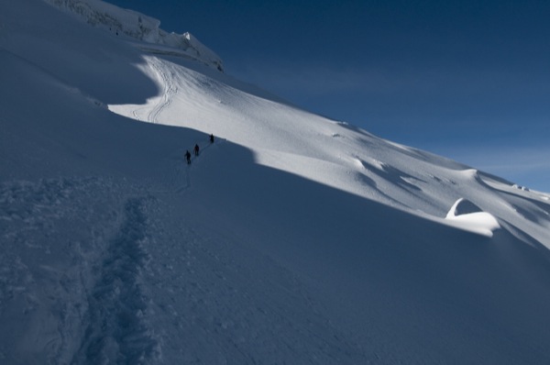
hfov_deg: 53.2
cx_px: 275
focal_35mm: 36
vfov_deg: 36.8
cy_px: 182
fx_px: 549
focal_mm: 24
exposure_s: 1/500
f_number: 11
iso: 200
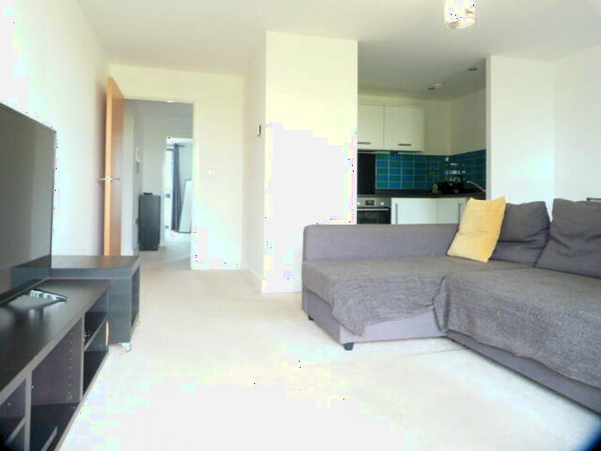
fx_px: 434
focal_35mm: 25
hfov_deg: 69.4
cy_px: 226
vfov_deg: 54.9
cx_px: 300
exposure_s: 1/15
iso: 400
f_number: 2.8
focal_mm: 4.5
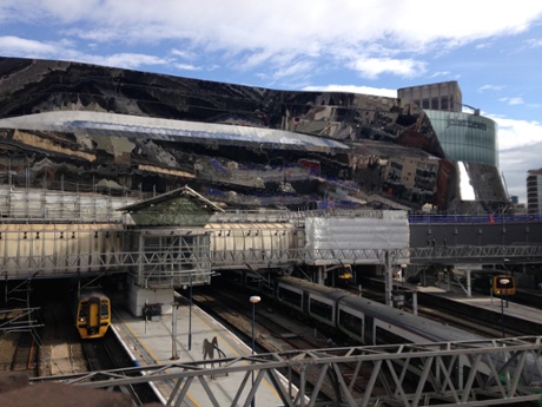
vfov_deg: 42.9
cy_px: 204
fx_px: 517
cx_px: 271
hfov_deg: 55.4
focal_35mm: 33
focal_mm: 4.12
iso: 50
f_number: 2.4
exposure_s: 1/1506
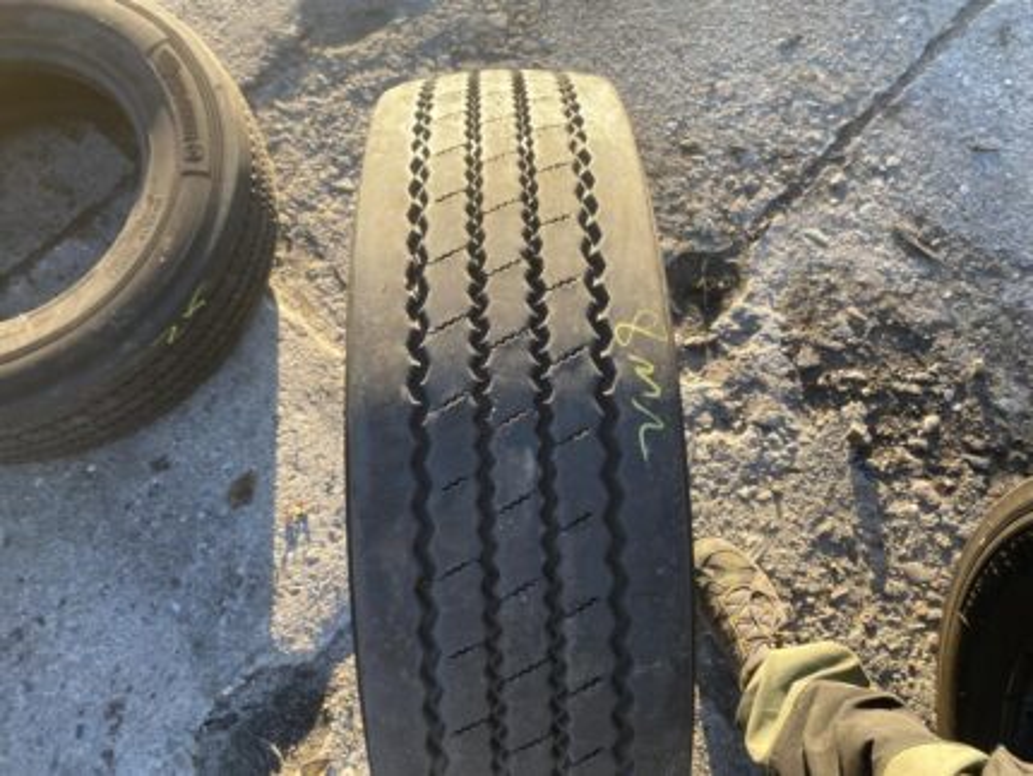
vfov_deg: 53.1
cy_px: 388
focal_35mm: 26
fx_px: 776
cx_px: 516
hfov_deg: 67.3
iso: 32
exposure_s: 1/162
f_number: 1.8
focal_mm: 4.25
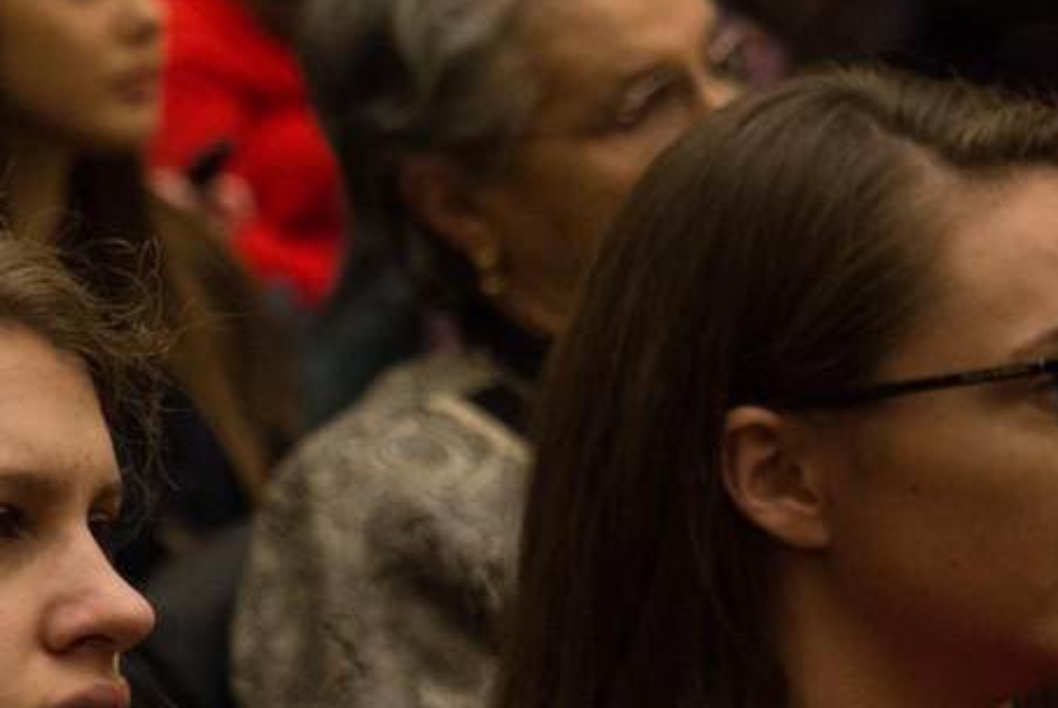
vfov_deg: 4.8
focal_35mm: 285
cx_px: -286
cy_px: 799
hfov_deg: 7.2
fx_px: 8384
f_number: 5.3
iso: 2500
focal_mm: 90
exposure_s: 1/80
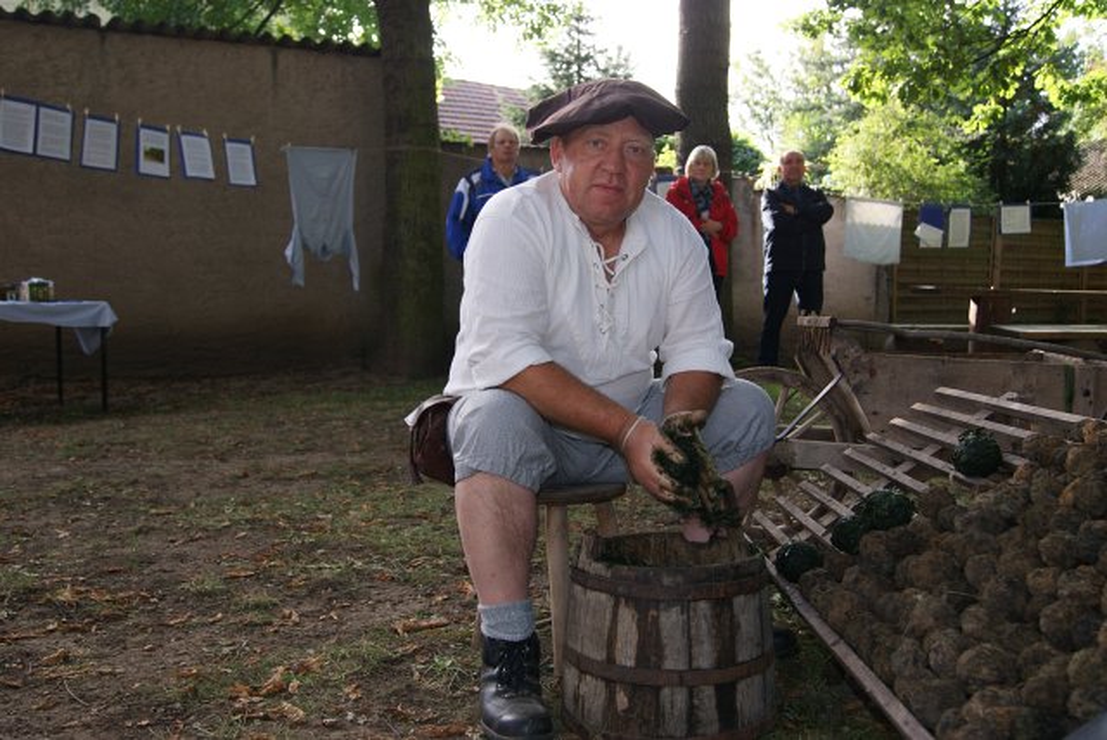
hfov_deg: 57.2
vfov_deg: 40.0
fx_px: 1016
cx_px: 554
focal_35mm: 33
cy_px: 370
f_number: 4
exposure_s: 1/160
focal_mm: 22
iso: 200
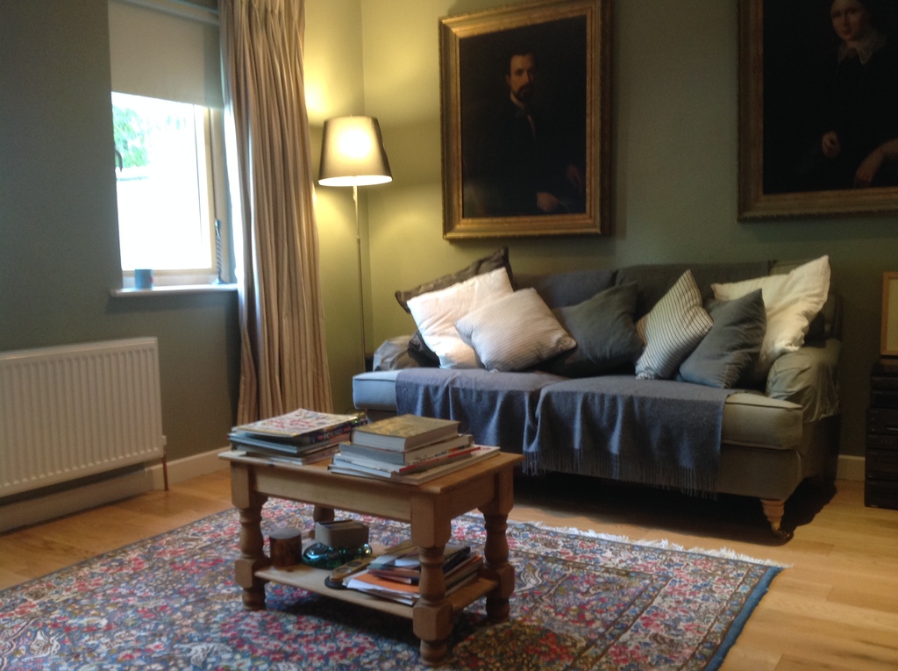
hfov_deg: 52.7
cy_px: 336
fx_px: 907
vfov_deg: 40.6
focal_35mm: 35
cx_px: 449
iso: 125
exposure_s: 1/15
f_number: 2.4
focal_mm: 4.28
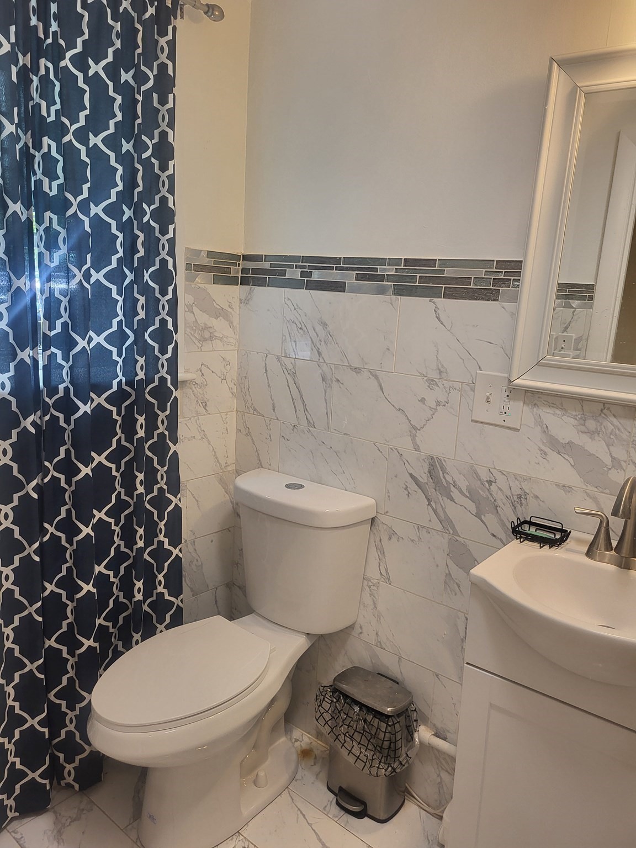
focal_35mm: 26
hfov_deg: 53.1
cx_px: 318
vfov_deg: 67.3
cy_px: 424
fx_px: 637
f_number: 1.8
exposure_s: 1/120
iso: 160
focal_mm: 5.4
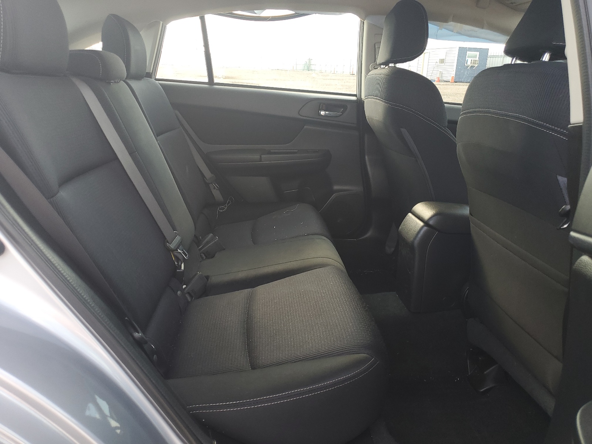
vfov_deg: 53.1
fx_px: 445
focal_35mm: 26
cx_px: 296
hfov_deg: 67.3
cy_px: 222
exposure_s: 1/238
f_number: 1.5
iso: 50
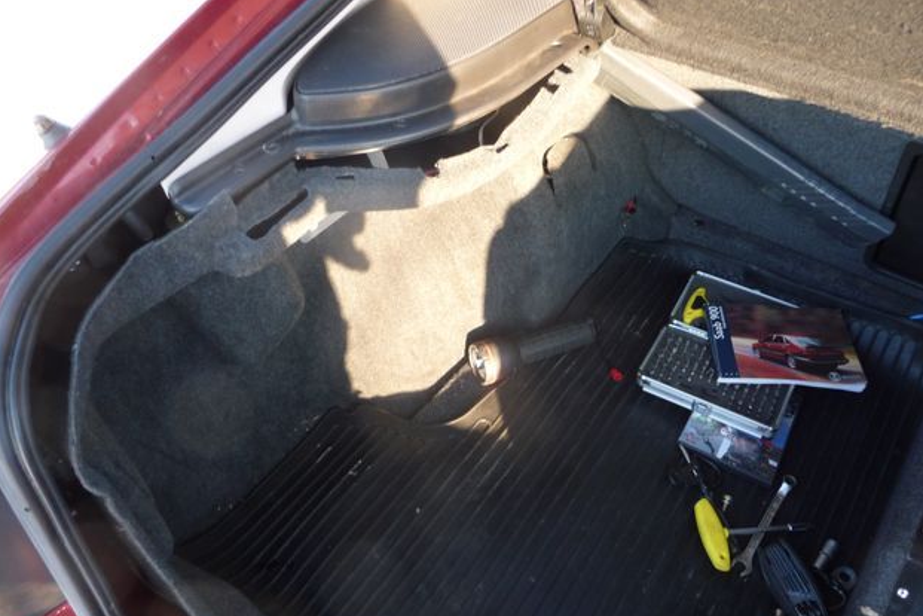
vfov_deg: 43.6
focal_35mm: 30
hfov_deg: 61.9
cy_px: 320
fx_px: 769
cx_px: 449
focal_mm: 4.7
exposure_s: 1/40
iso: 100
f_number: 3.3
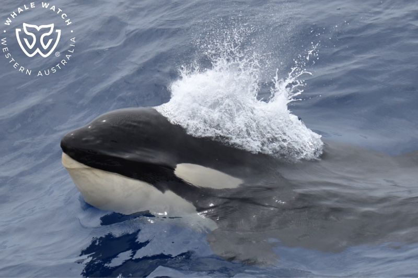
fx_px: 1683
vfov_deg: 9.5
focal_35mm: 145
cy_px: 139
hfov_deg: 14.2
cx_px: 209
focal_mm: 145
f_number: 5
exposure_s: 1/8000
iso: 900
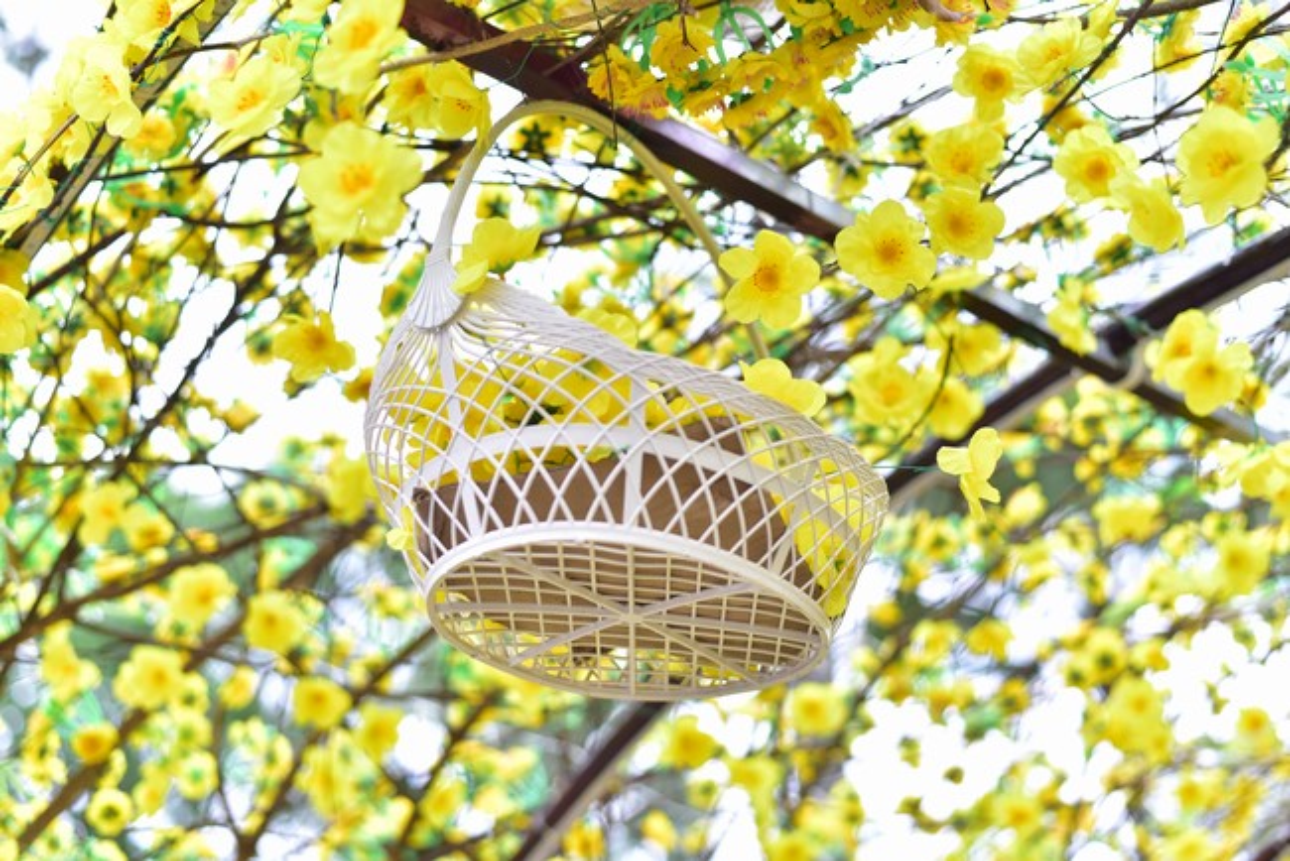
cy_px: 430
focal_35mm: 50
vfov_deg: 27.0
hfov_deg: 39.6
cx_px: 645
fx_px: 1792
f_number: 2.5
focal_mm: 50
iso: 100
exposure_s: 1/250
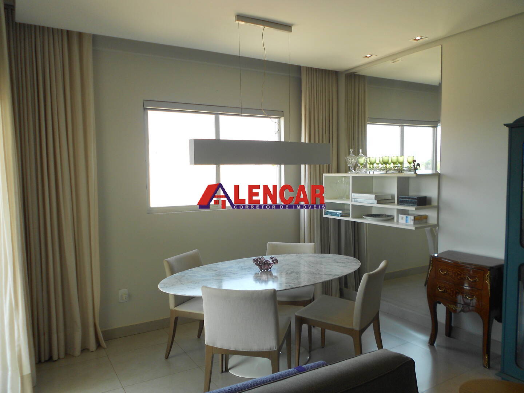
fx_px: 394
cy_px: 196
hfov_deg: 67.3
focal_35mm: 26
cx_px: 262
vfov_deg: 53.1
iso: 80
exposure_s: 1/80
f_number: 3.2
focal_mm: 4.6
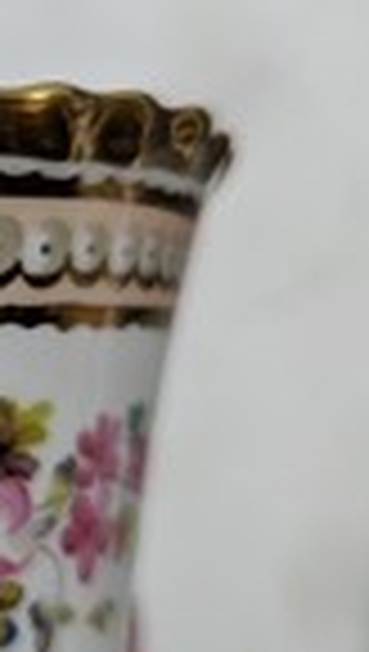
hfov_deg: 15.0
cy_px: 324
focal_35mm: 72
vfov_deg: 29.3
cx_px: -263
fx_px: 1247
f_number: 1.85
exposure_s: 1/262
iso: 191
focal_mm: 6.81
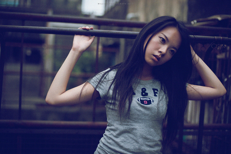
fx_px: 320
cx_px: 116
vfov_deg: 26.9
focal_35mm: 50
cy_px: 77
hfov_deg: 39.6
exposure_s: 1/160
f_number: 2
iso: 125
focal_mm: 50
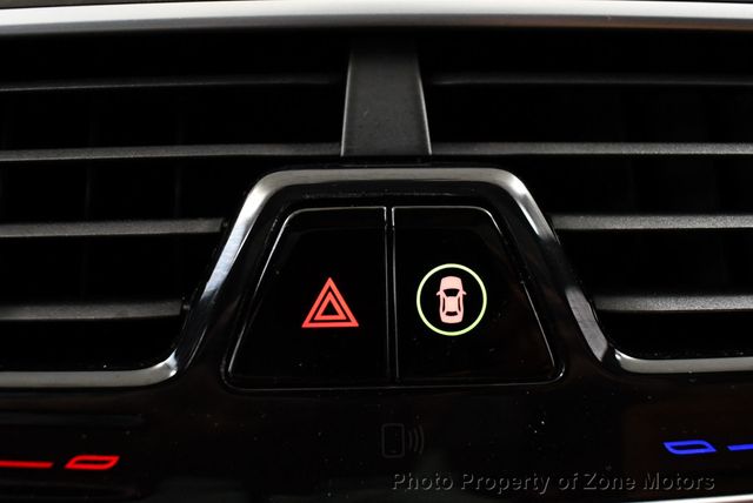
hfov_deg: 53.1
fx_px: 754
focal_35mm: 36
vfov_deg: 36.9
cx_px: 376
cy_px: 252
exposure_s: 1/125
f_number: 3.5
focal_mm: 18
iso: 2800
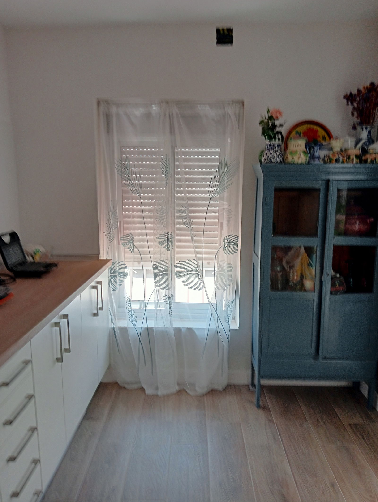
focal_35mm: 28
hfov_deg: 49.9
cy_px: 251
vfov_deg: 63.4
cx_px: 189
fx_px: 407
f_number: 1.8
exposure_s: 1/33.3
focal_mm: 4.04
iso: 304
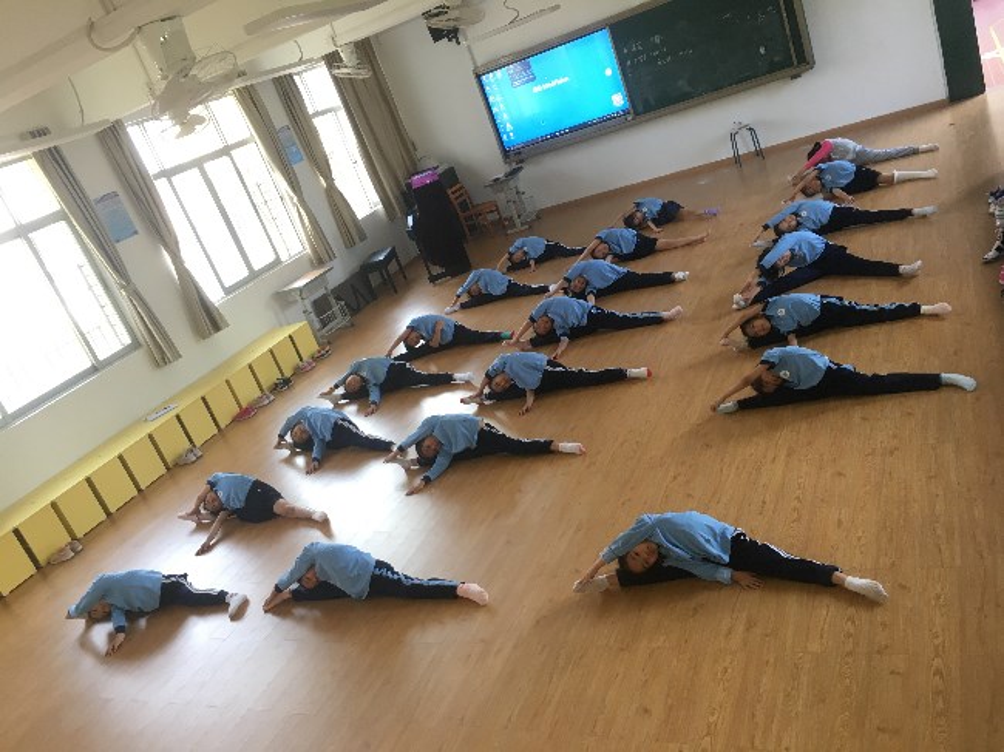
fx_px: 841
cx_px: 502
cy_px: 376
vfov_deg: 48.2
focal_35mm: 29
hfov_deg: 61.7
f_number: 2.2
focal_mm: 4.15
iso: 80
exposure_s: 1/33
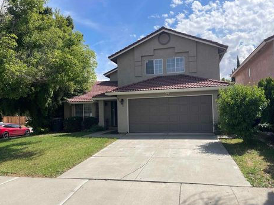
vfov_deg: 51.3
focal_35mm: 27
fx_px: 214
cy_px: 104
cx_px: 136
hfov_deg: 65.3
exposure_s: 1/3257
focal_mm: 5.1
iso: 32
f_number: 1.6
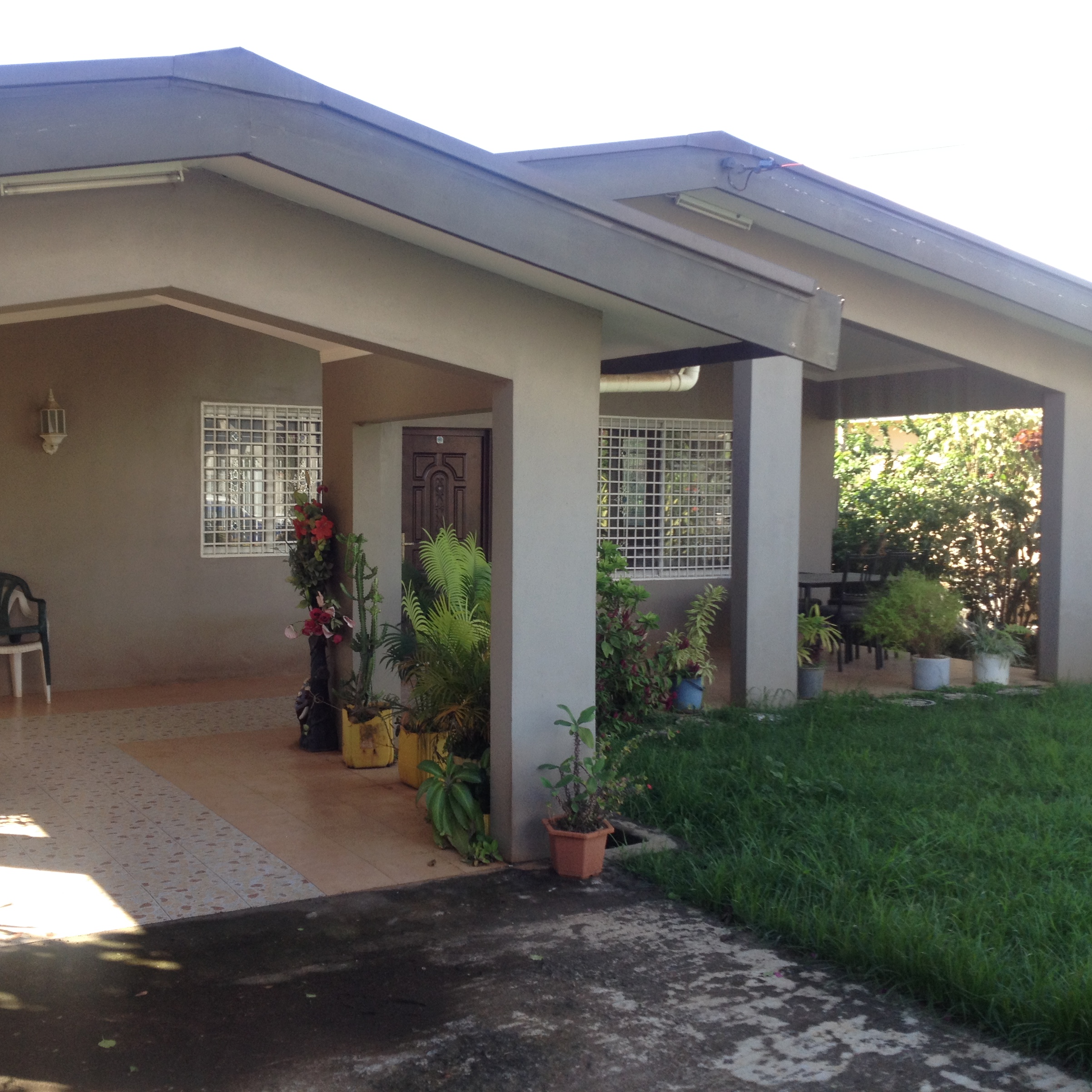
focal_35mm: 42
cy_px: 536
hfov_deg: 40.0
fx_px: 1499
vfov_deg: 40.0
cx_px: 494
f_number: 2.4
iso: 50
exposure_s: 1/243
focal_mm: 4.28
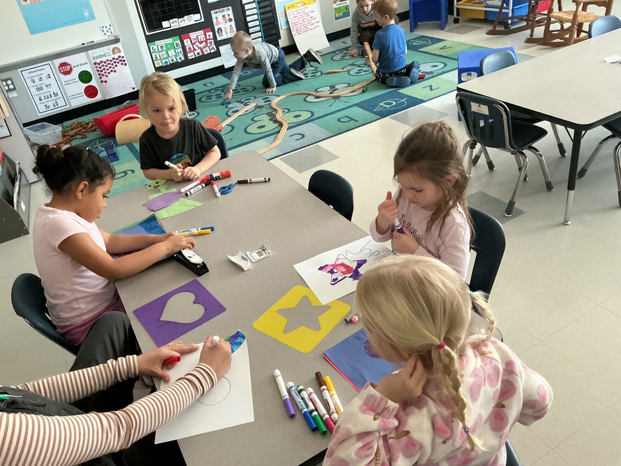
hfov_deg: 61.7
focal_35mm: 29
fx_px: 520
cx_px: 310
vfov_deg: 48.2
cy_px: 233
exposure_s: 1/60
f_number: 1.8
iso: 160
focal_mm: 3
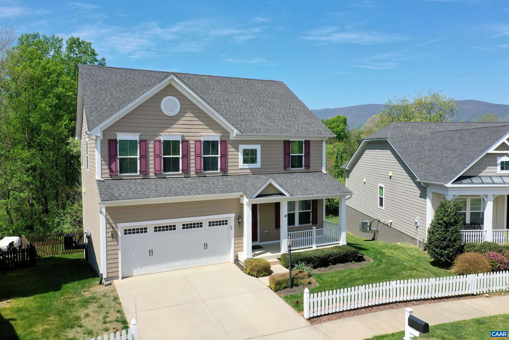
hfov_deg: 65.5
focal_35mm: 28
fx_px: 396
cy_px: 170
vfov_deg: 46.4
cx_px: 254
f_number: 5.6
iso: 100
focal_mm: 10.26
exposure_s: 1/500
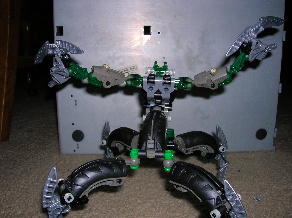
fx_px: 287
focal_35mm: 34
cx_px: 146
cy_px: 109
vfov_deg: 41.7
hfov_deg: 54.0
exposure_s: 1/60.1
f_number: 4.9
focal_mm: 5.7
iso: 50
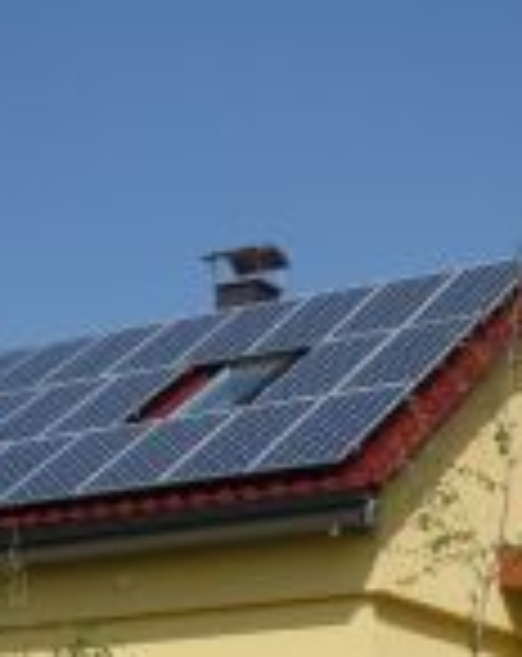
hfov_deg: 14.9
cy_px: 770
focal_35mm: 103
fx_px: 1997
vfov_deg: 17.8
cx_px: 364
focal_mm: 5.2
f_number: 5.6
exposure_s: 1/640
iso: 100
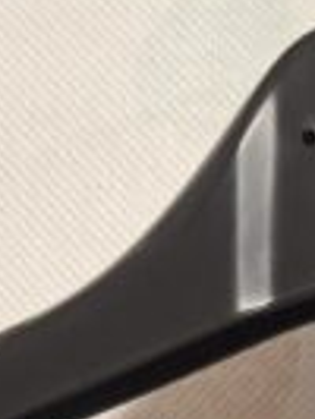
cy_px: 967
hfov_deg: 10.5
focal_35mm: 138
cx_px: 416
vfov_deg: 11.9
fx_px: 1672
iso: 250
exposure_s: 1/33
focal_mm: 5.54
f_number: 1.8
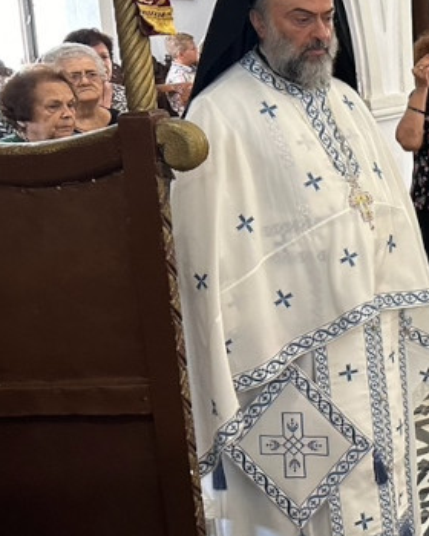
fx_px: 1063
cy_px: 214
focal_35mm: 67
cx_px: 751
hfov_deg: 18.4
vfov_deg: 28.2
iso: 200
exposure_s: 1/100
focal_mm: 6.86
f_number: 1.78
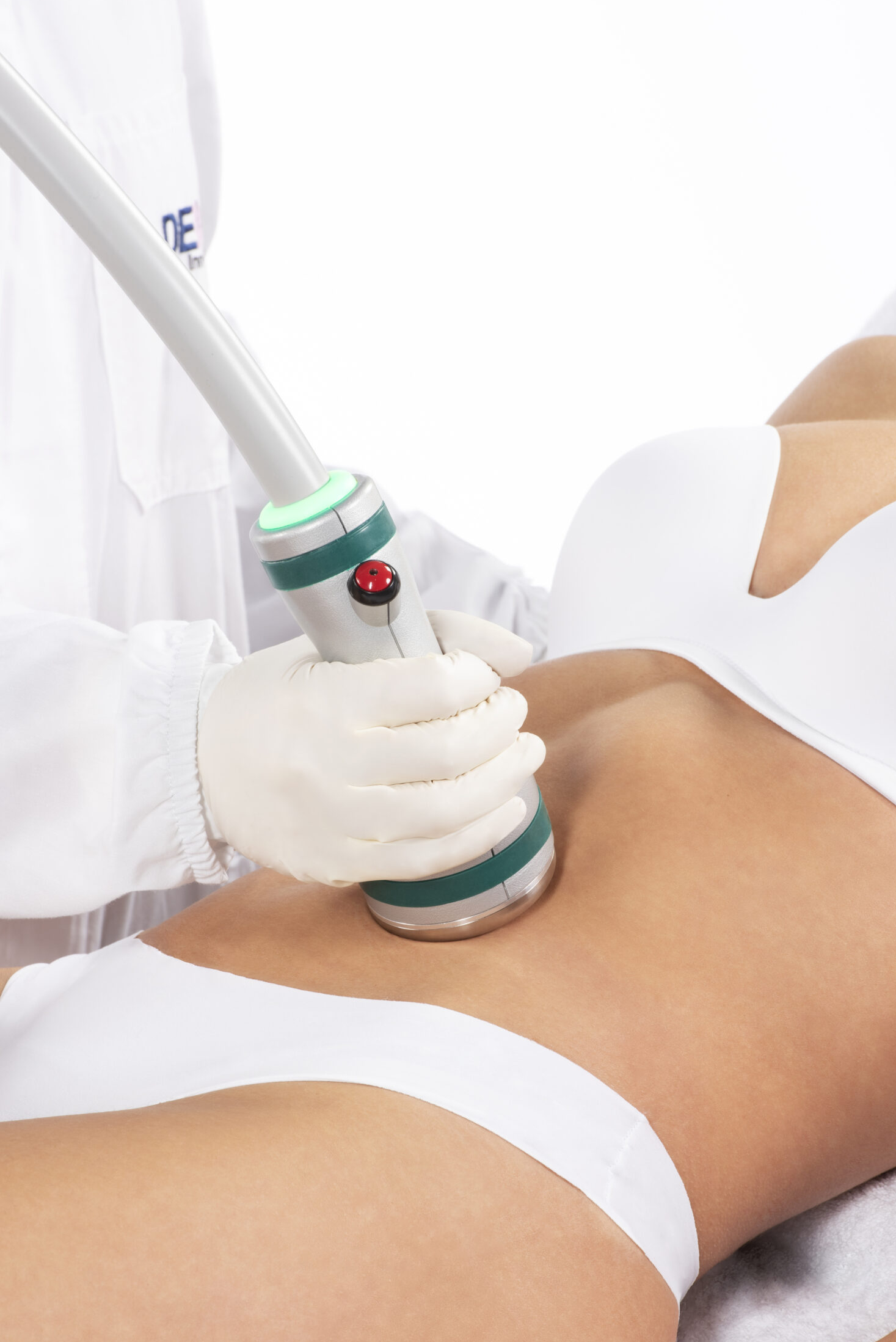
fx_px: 8688
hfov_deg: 5.9
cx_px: 488
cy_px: 753
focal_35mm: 233
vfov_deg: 8.8
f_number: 16
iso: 100
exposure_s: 1/125
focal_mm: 200
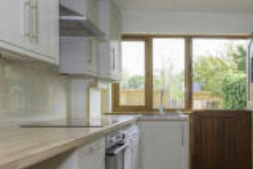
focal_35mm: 48
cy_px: 119
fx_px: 337
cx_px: 208
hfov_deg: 39.2
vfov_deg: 27.8
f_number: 9
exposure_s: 1/125
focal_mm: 16
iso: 800
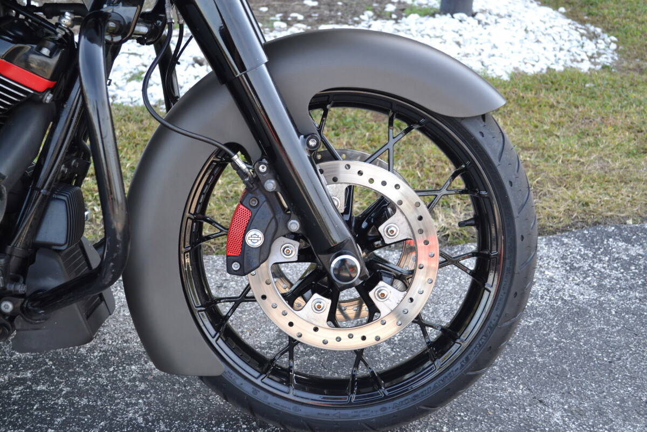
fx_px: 943
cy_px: 216
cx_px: 324
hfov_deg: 37.9
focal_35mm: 52
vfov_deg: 25.8
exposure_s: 1/125
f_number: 5.6
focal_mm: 35
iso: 320
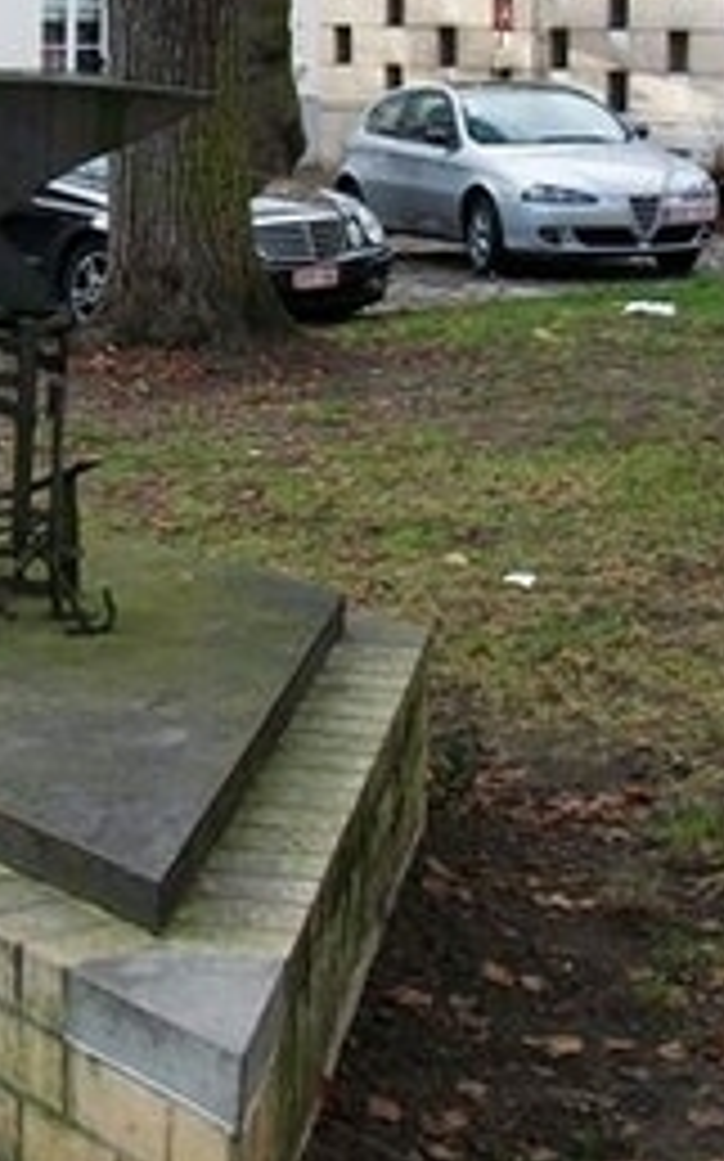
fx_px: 2497
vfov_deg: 25.3
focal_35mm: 79
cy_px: 108
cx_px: -49
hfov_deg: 16.1
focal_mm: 5.7
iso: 80
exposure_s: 1/250
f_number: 2.9
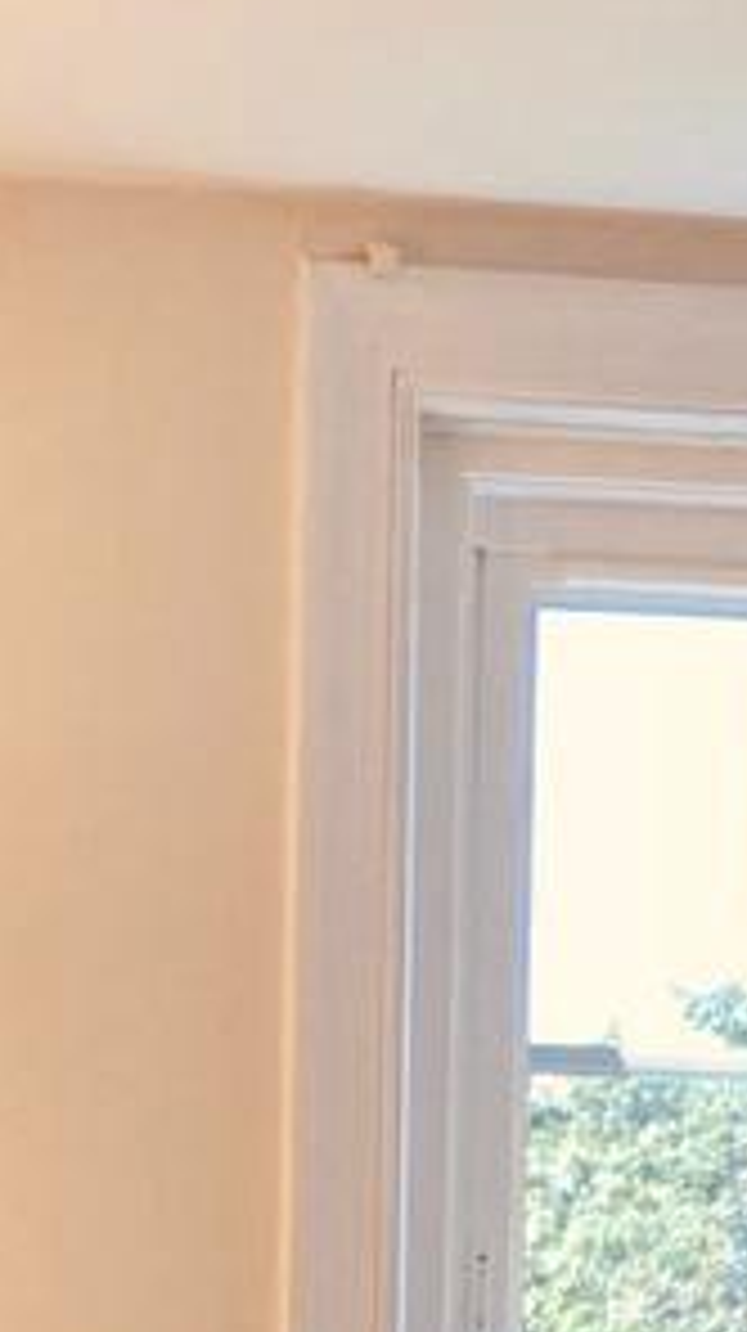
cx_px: 351
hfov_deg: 7.4
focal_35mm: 164
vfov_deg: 11.7
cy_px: 2691
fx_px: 5788
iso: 32
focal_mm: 4.15
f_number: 2.2
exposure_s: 1/100
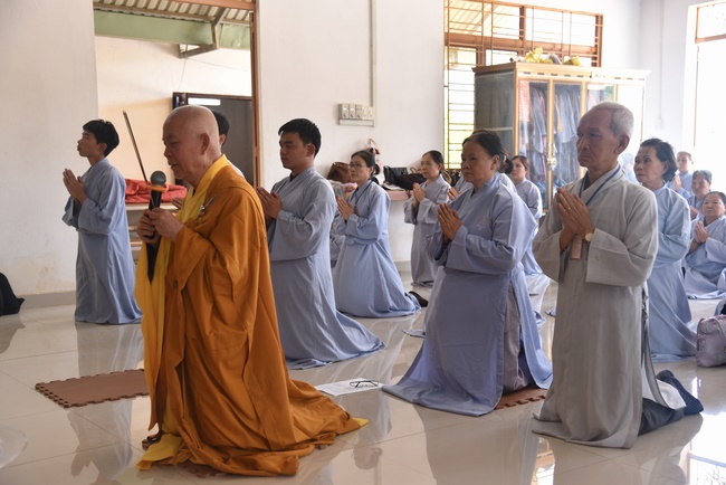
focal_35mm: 44
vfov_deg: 30.5
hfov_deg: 44.5
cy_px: 242
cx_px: 363
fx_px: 888
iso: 400
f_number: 4
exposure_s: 1/60
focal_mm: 44
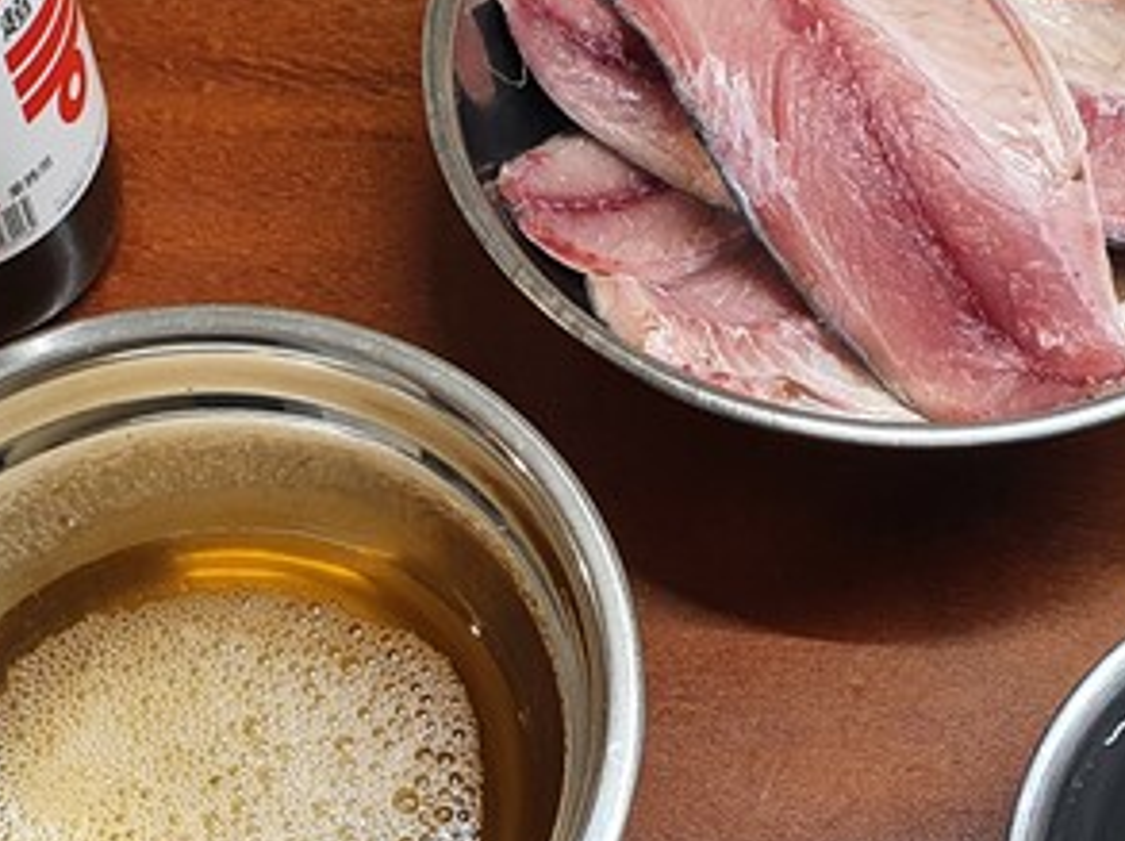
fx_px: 2597
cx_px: 568
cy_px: 401
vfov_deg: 18.4
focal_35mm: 80
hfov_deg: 24.4
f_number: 2.4
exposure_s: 1/40
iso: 200
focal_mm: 4.32
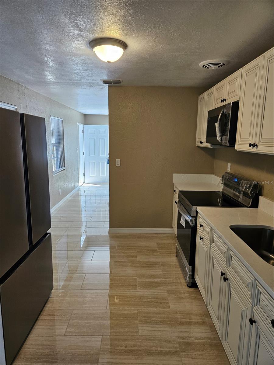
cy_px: 182
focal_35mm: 23
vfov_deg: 73.9
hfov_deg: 58.9
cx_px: 137
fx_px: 243
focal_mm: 5.4
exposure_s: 1/120
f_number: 1.8
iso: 160
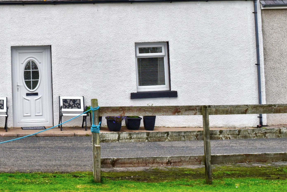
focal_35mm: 74
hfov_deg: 26.4
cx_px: 26
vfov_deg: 17.9
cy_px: -8
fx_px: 591
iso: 100
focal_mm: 23
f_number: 8
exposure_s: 1/200
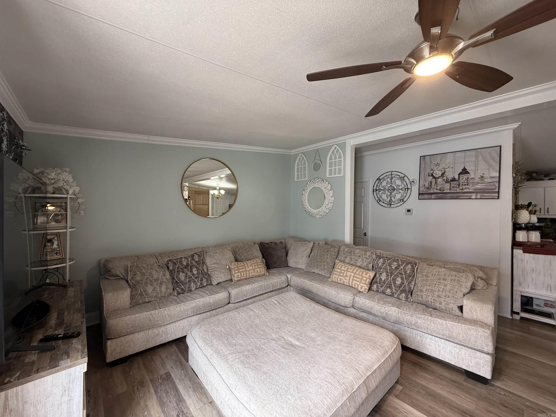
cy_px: 208
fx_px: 225
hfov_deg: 102.1
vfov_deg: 85.7
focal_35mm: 14
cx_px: 278
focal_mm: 2.22
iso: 250
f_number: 2.2
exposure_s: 1/60
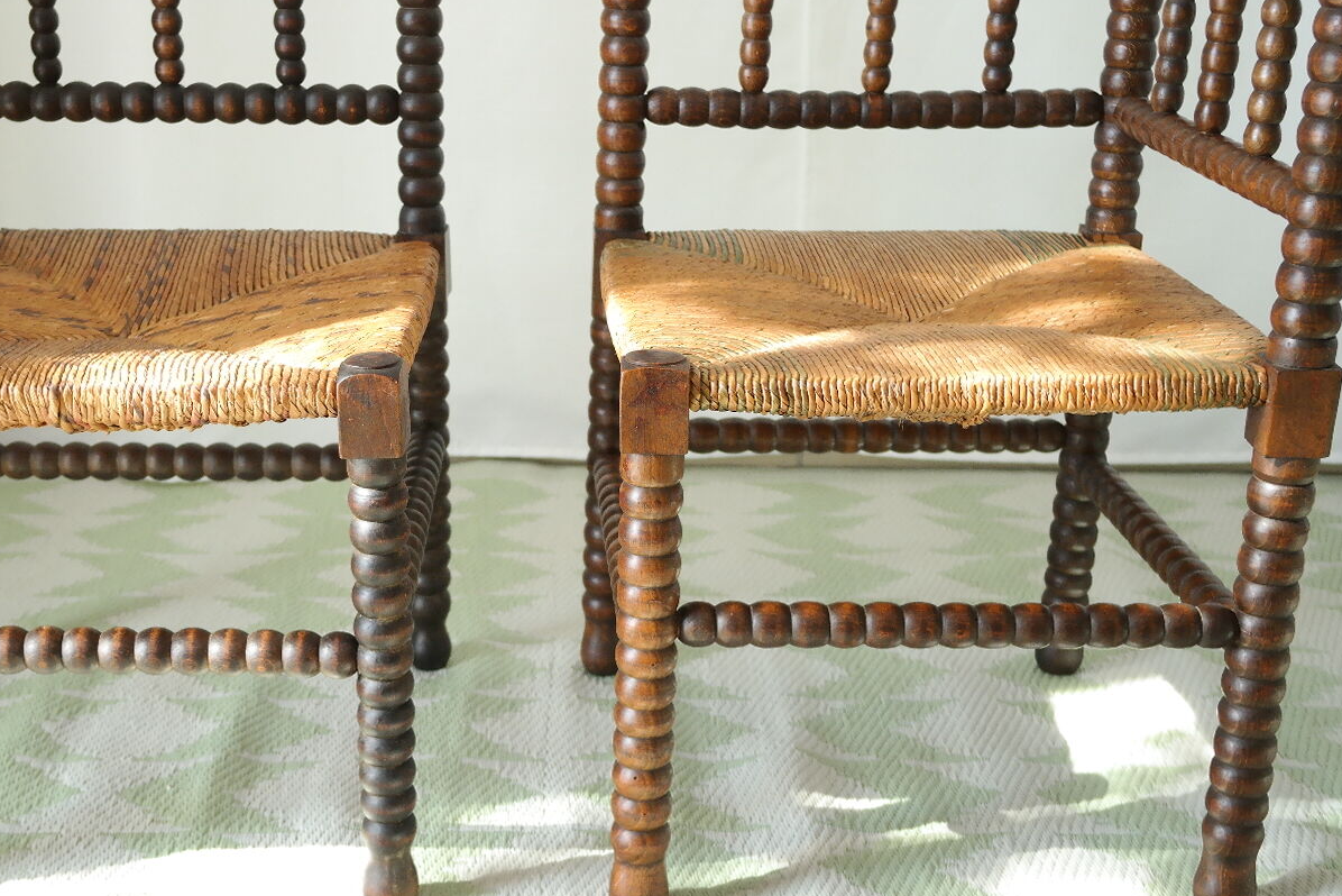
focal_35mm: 52
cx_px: 521
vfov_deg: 26.0
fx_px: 1939
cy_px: 452
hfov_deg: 38.0
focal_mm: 24
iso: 800
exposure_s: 1/30
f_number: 5.6
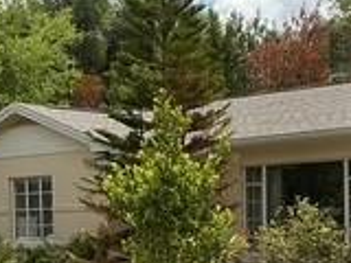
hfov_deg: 17.0
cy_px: 333
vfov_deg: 12.4
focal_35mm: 116
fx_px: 1176
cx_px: 213
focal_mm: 3
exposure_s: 1/1912
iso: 25
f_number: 1.8
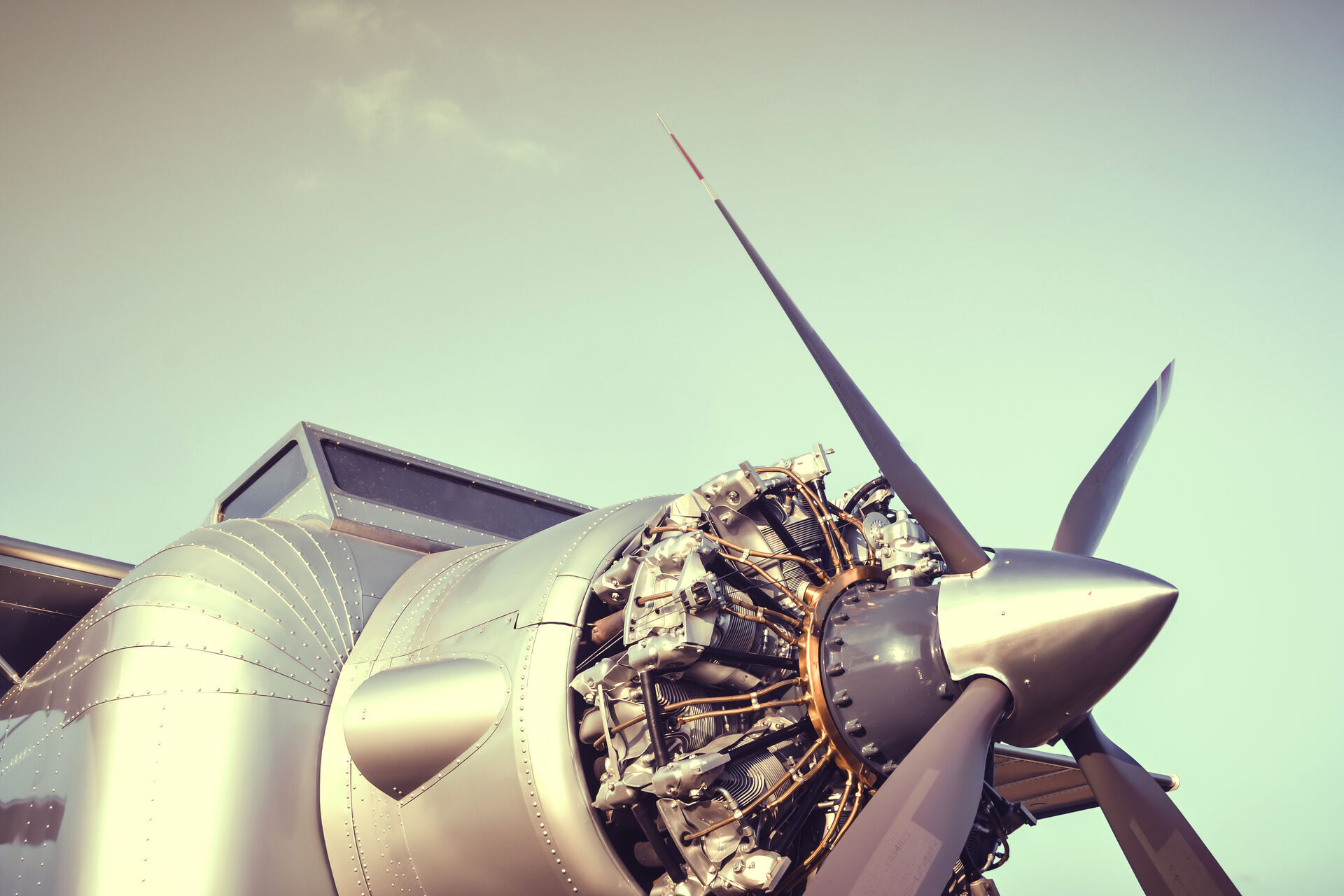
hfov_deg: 57.2
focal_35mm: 33
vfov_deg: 40.0
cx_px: 672
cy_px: 448
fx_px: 1232
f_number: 8
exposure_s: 1/100
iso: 100
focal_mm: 22
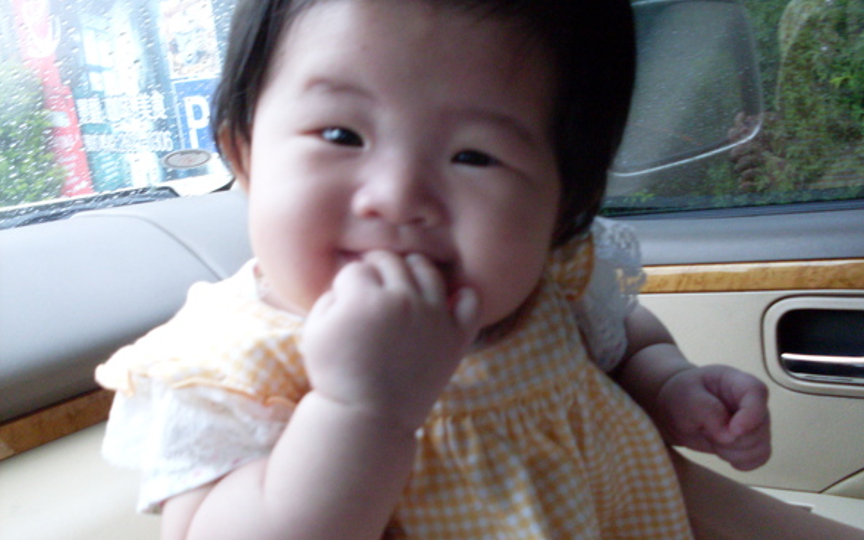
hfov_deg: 48.2
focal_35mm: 41
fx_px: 965
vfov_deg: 31.2
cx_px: 439
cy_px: 298
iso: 200
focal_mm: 6.3
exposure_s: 1/30
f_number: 2.8
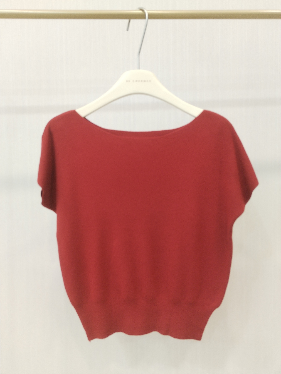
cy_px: 187
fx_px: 314
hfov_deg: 48.2
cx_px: 140
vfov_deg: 61.7
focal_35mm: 29
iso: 389
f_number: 1.8
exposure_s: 1/30
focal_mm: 4.75
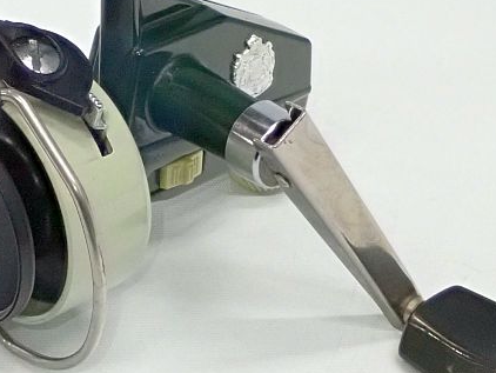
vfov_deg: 13.7
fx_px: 1548
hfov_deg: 18.1
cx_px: 116
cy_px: 100
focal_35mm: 108
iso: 1600
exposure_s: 1/50
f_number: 5
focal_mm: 10.29
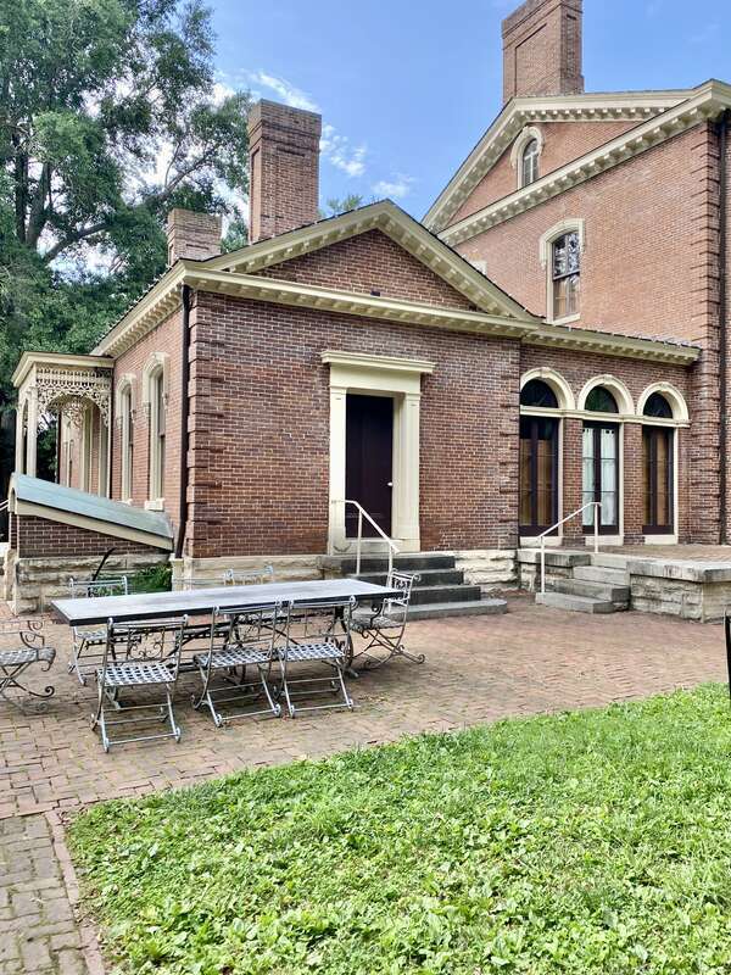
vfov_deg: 67.3
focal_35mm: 26
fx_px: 732
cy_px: 488
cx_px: 366
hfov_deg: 53.1
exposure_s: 1/393
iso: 32
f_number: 1.8
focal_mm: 4.25
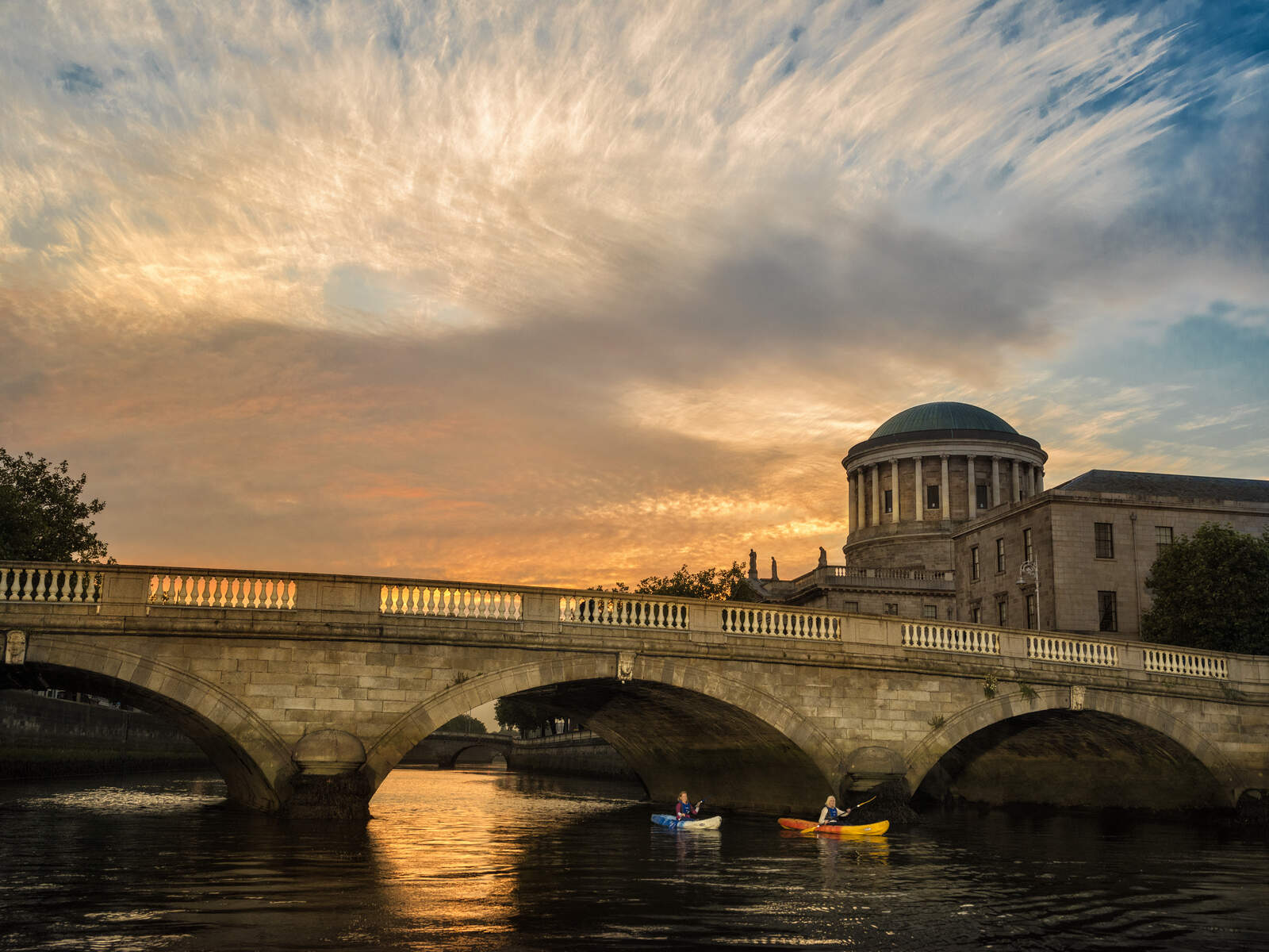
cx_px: 634
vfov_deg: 40.7
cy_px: 476
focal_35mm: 35
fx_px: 1283
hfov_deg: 52.6
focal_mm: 45
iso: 1250
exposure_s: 1/125
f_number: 8
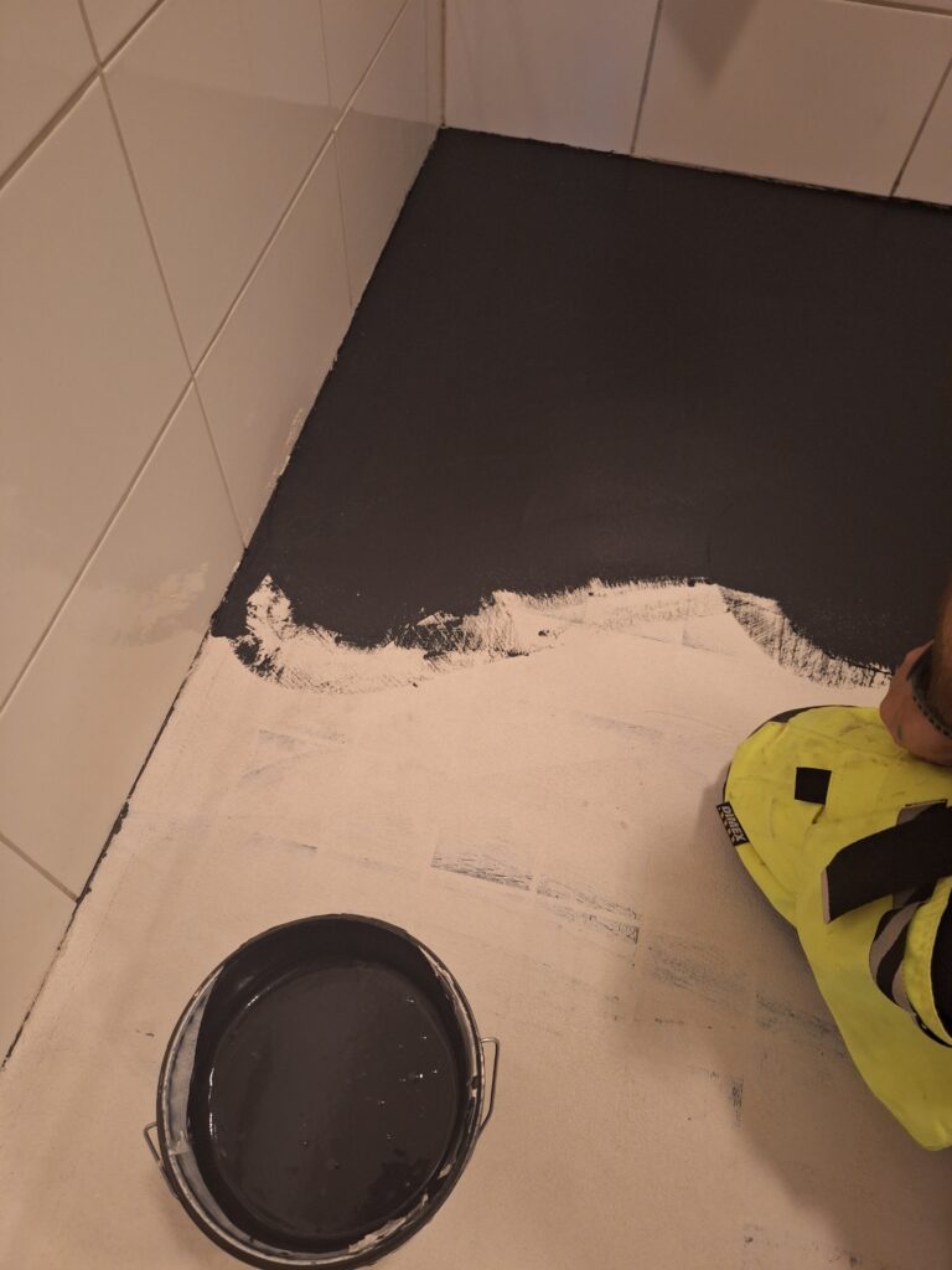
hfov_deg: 58.9
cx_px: 476
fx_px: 843
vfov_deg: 73.9
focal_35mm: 23
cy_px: 635
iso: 400
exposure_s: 1/20
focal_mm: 5.54
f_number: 1.8
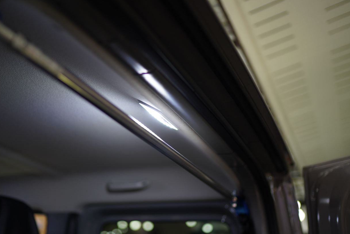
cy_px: 131
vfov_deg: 33.4
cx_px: 160
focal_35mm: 40
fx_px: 389
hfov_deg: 48.4
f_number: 1.4
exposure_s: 1/40
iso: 200
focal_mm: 35
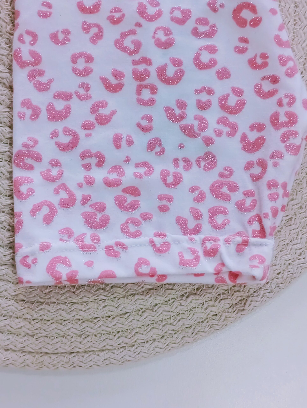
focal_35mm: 59
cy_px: 204
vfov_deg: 32.7
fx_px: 696
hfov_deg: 24.9
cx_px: 154
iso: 425
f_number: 1.8
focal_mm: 4.27
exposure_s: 1/50
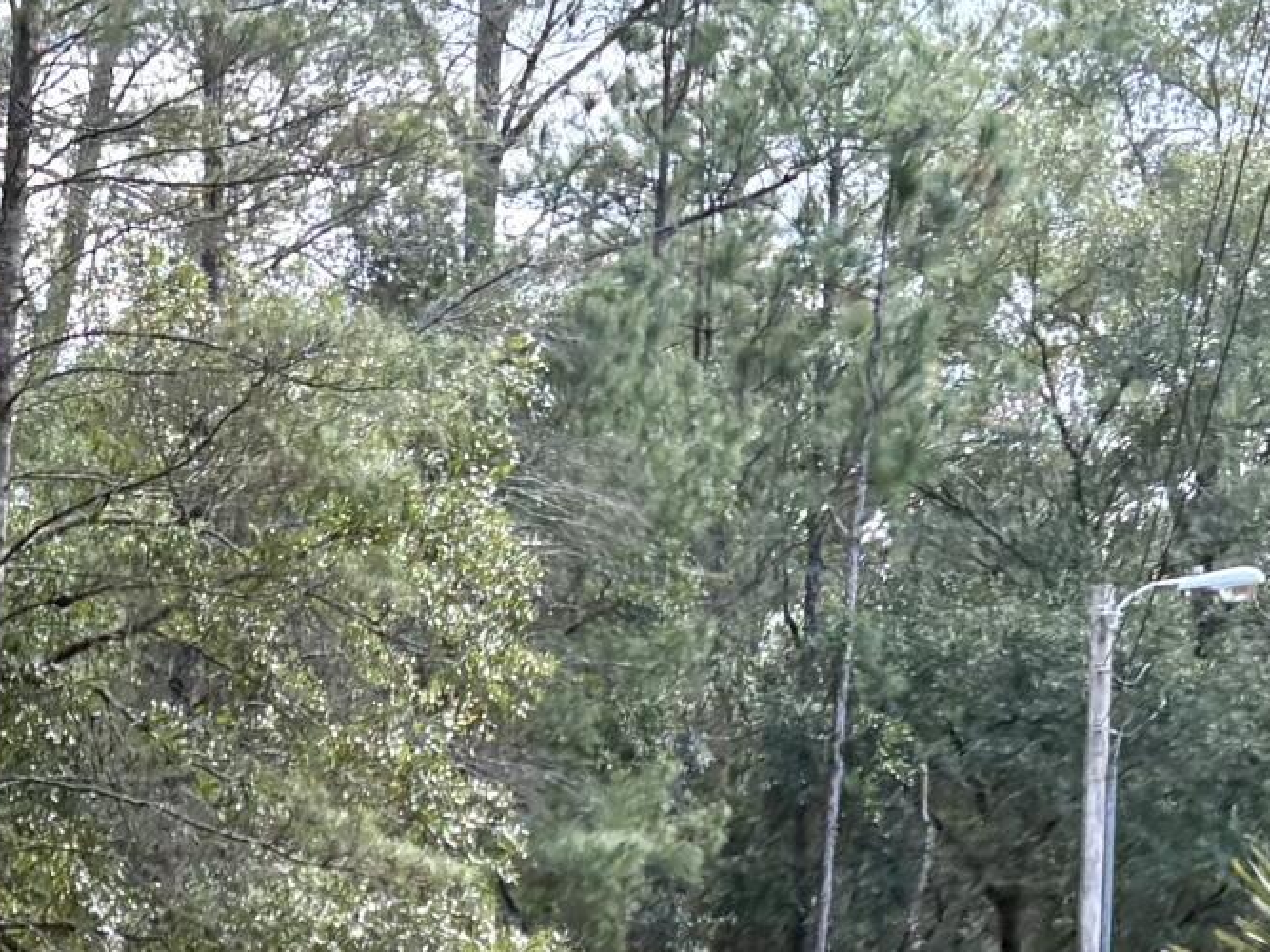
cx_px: -187
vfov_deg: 11.5
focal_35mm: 117
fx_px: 4292
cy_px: 1830
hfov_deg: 16.3
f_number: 1.6
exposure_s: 1/404
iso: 64
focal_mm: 5.96
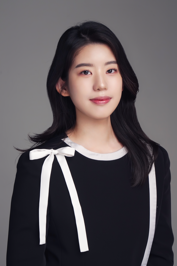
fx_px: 737
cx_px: 88
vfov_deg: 20.4
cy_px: 133
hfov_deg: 13.7
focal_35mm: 100
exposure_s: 1/125
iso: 1250
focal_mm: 100
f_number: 13
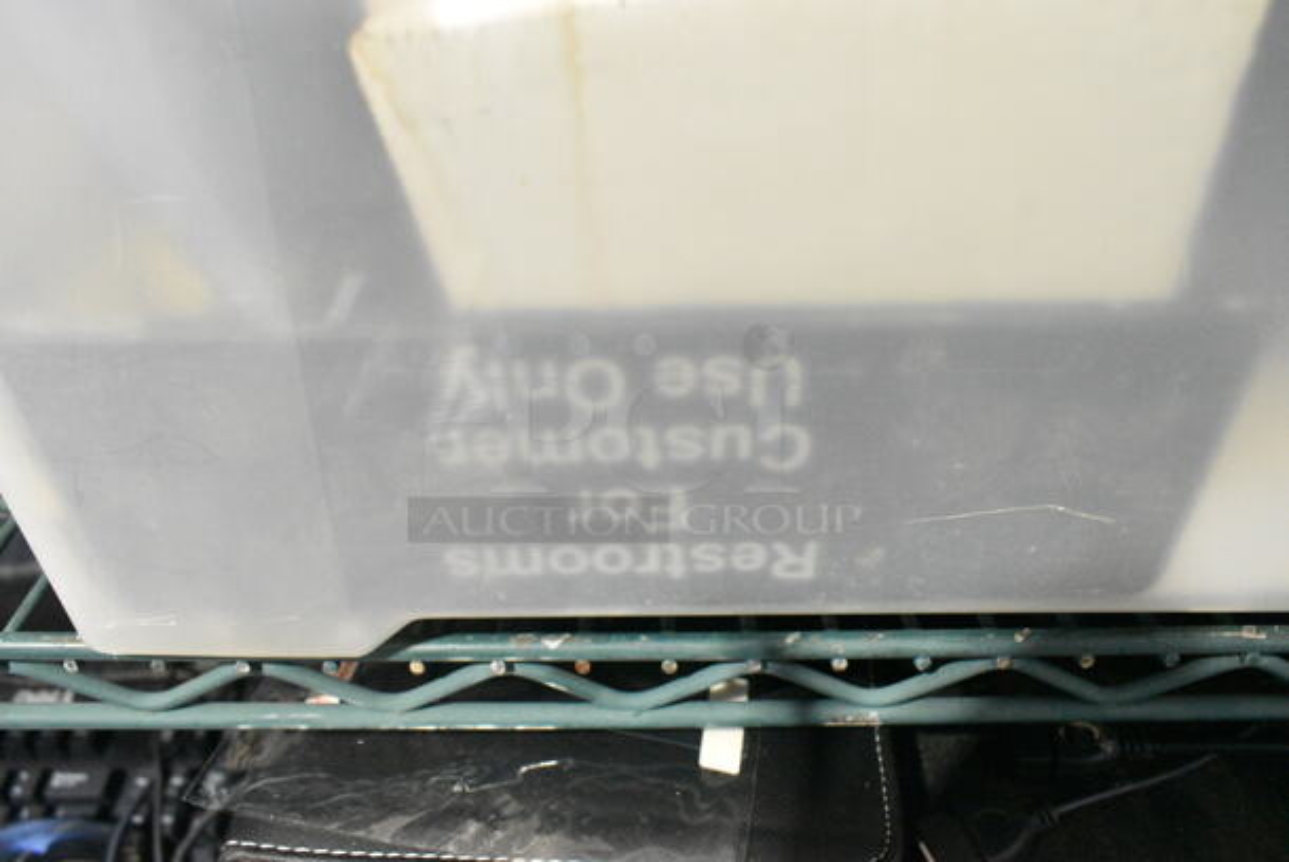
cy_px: 431
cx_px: 644
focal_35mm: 27
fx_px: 968
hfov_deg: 67.3
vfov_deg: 48.0
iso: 6400
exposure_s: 1/200
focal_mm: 18
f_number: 7.1
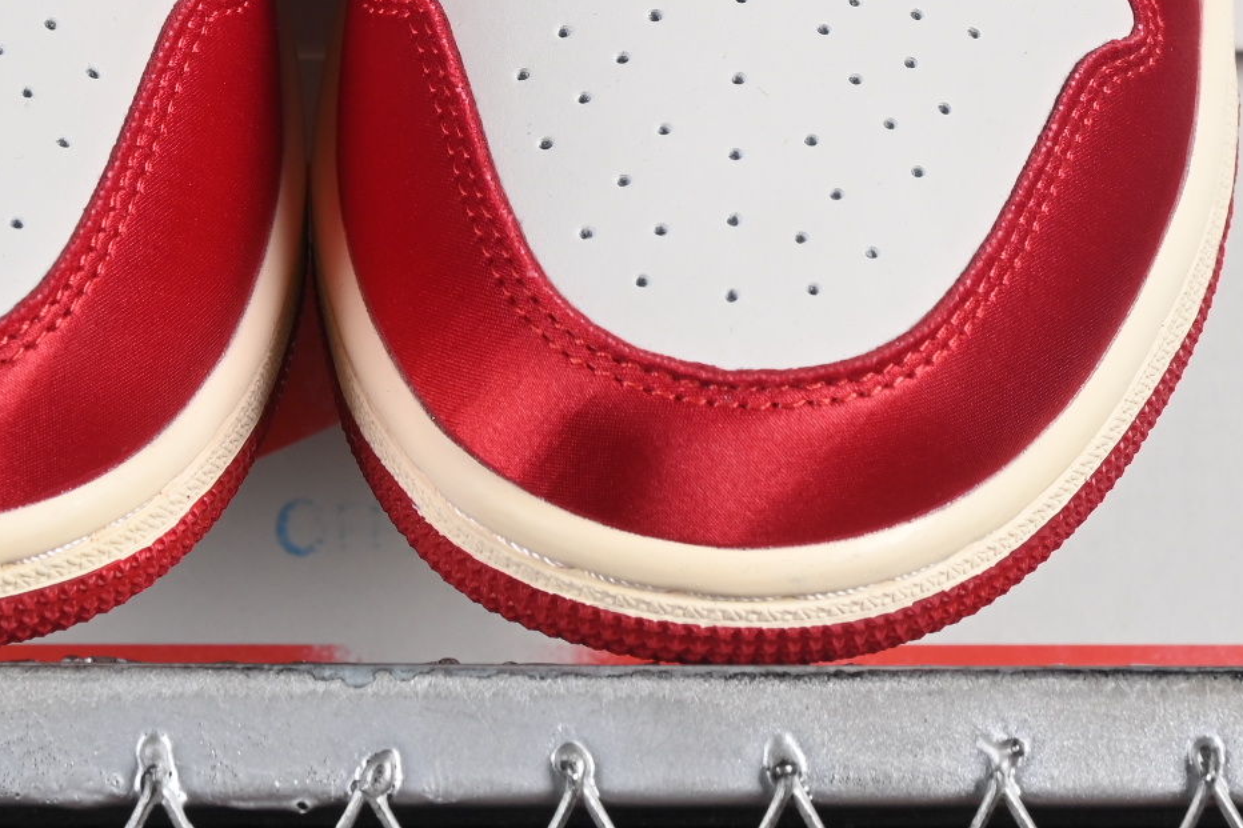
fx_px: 7732
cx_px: 312
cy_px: -88
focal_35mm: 224
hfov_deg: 9.2
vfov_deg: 6.1
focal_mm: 50
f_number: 7.1
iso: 160
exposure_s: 1/80
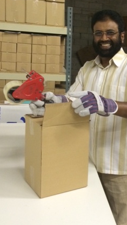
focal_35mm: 50
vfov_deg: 41.2
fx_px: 299
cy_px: 95
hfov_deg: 23.2
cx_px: 119
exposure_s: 1/30
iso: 320
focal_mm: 4.12
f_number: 2.2
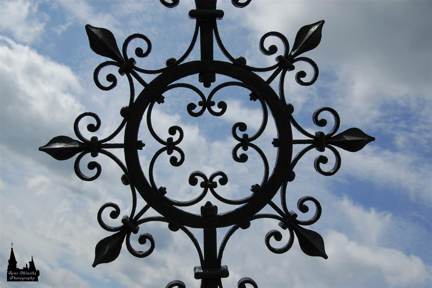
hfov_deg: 30.5
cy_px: 144
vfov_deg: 20.6
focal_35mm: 66
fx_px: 791
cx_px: 216
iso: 200
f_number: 13
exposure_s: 1/640
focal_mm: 44
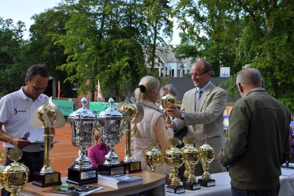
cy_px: 98
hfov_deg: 38.9
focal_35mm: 51
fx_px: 416
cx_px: 147
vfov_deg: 26.5
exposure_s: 1/200
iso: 200
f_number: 7.1
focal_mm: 34
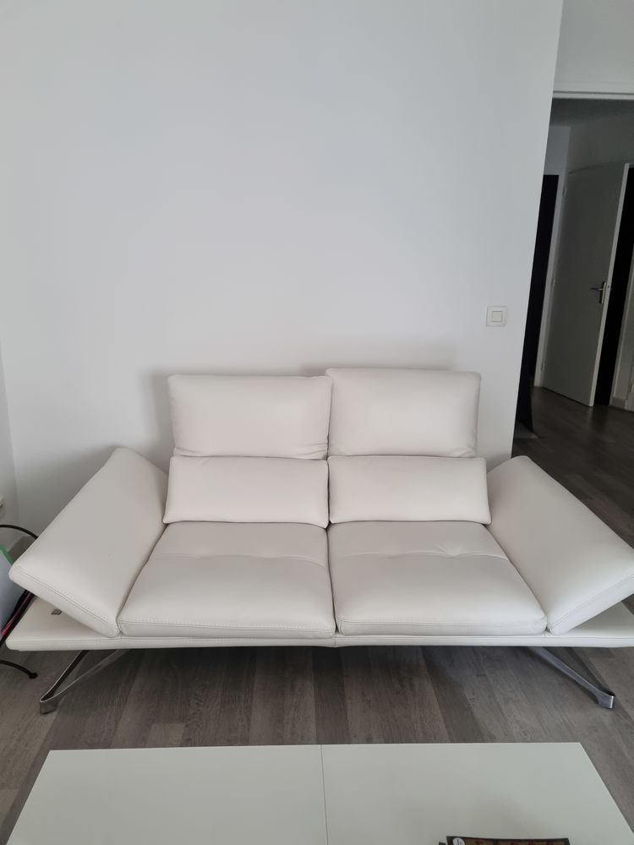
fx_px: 635
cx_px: 317
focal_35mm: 26
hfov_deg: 53.1
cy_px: 422
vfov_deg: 67.3
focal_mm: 5.4
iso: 400
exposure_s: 1/50
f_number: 1.8
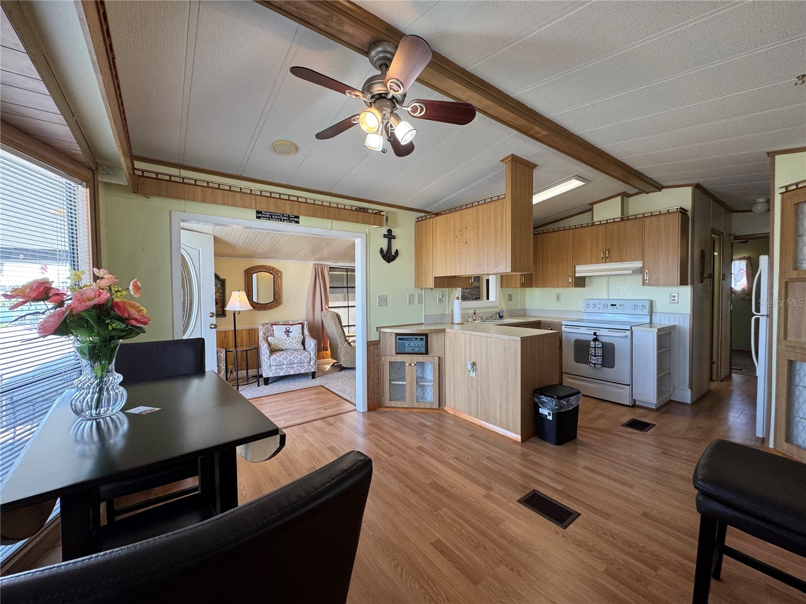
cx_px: 403
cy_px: 302
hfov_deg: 102.1
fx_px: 326
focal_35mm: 14
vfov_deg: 85.7
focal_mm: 2.22
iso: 125
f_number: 2.2
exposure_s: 1/120
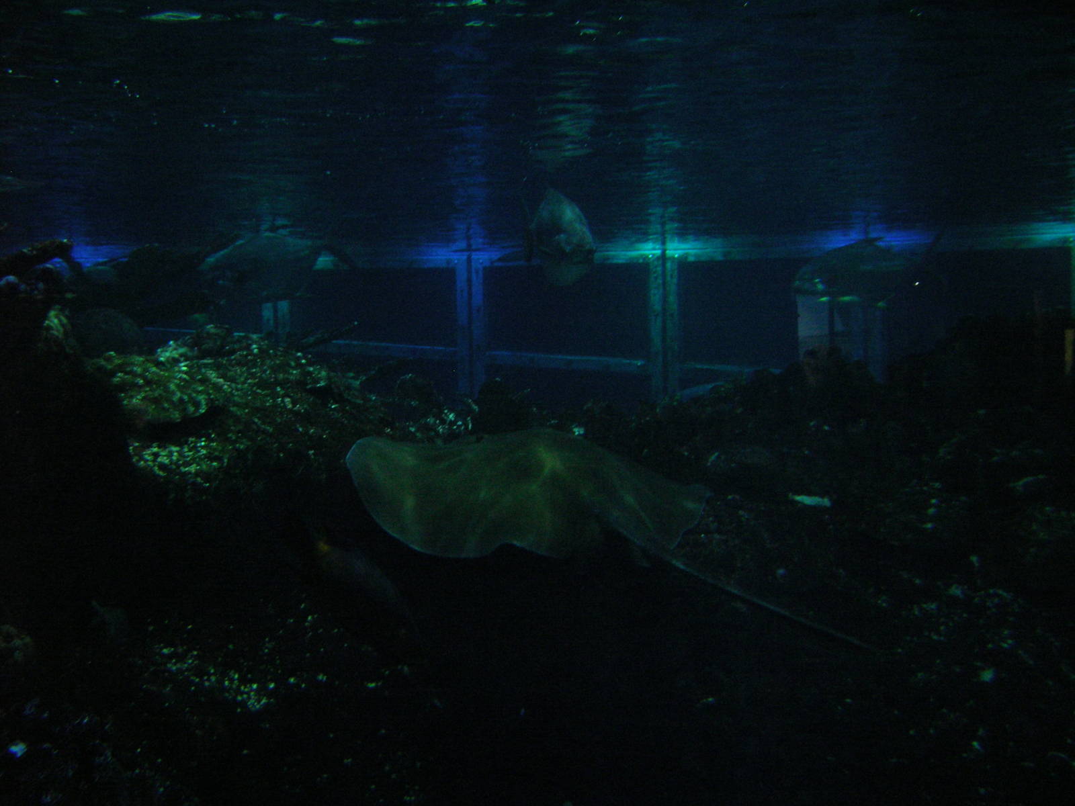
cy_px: 403
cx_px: 538
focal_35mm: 34
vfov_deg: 41.8
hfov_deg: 54.0
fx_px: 1056
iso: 200
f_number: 2.9
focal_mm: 5.7
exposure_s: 1/60
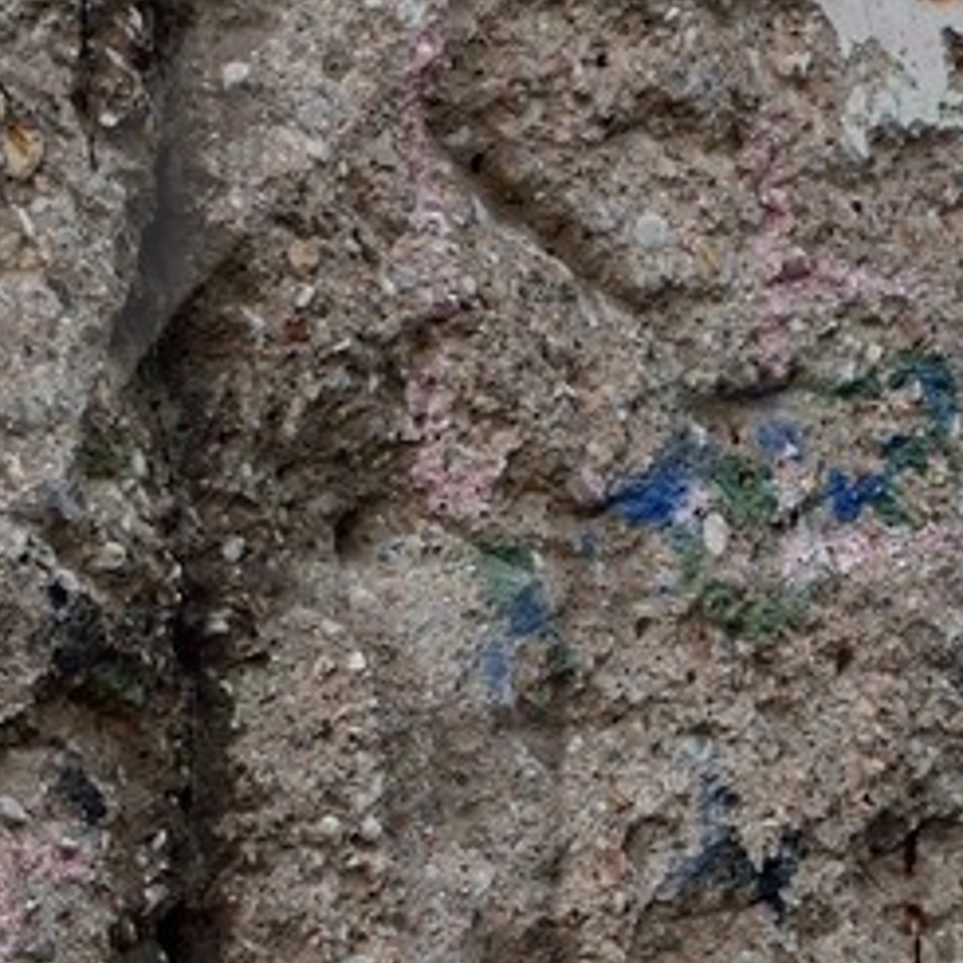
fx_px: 4186
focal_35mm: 133
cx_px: 1317
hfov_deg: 12.6
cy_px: 1207
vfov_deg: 12.7
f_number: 7.1
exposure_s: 1/25
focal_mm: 24
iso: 800
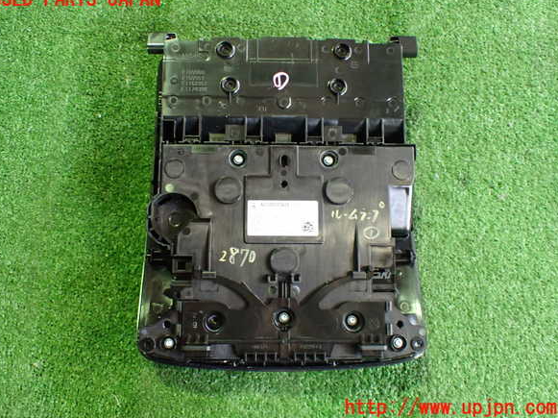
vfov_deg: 45.4
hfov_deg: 58.4
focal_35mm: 31
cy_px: 204
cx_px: 274
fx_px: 499
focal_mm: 5.4
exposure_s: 1/50
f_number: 2.3
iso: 800
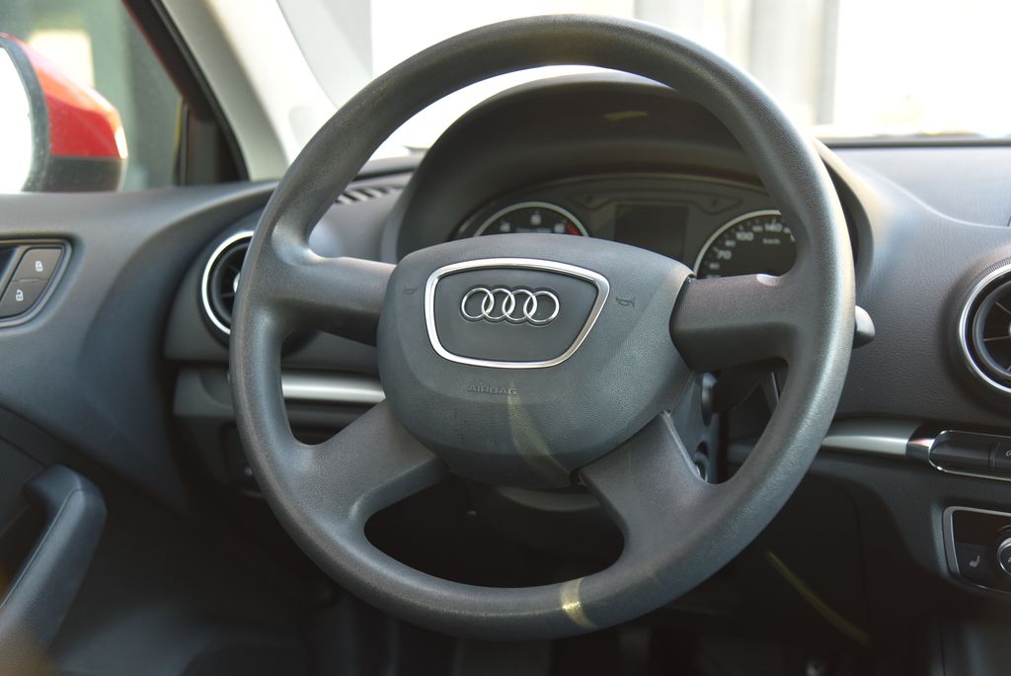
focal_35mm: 50
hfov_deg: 39.6
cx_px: 506
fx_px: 1405
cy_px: 338
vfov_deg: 27.0
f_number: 4
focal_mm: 50
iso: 500
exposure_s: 1/40
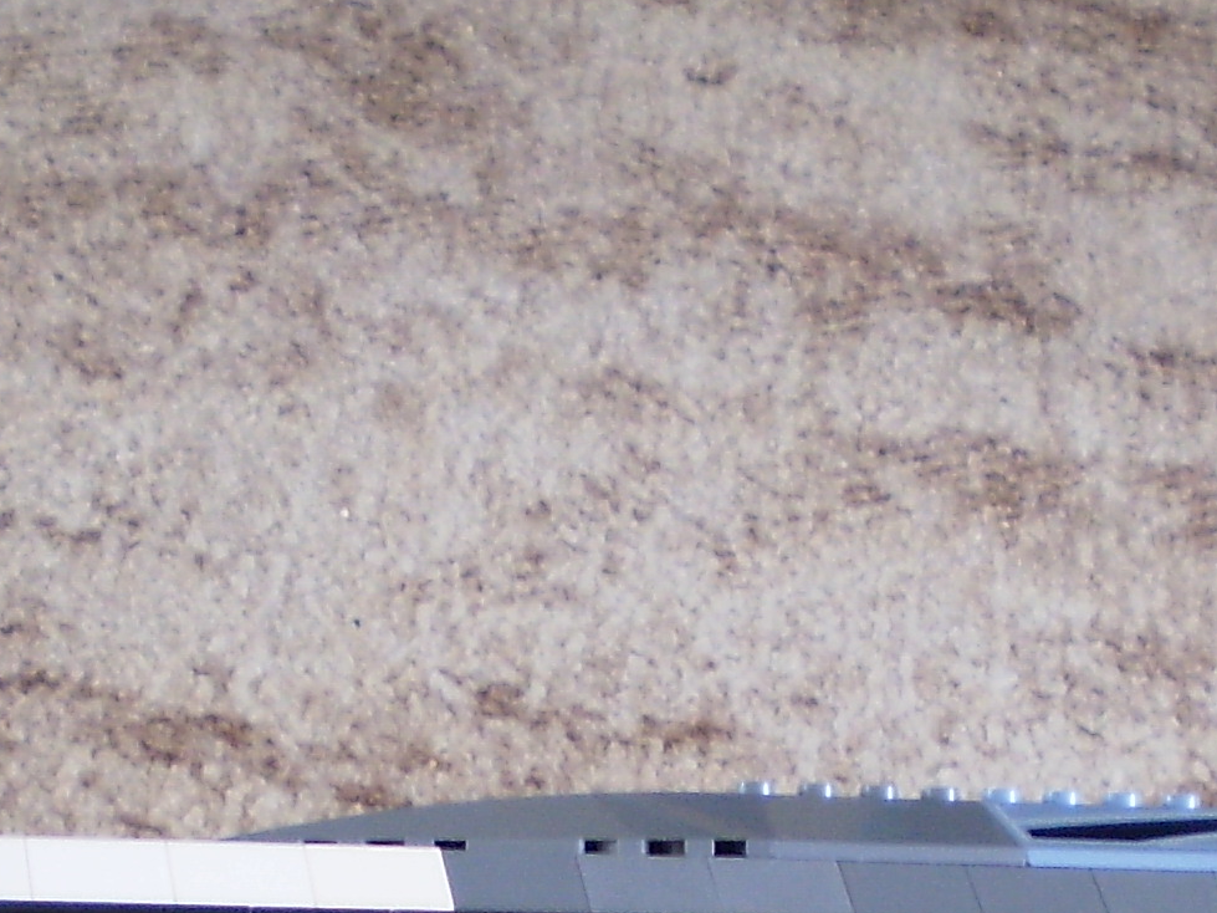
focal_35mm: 120
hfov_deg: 16.4
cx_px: 638
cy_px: 1128
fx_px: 4218
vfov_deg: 12.0
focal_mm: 6.3
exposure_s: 1/8
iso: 125
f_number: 3.1
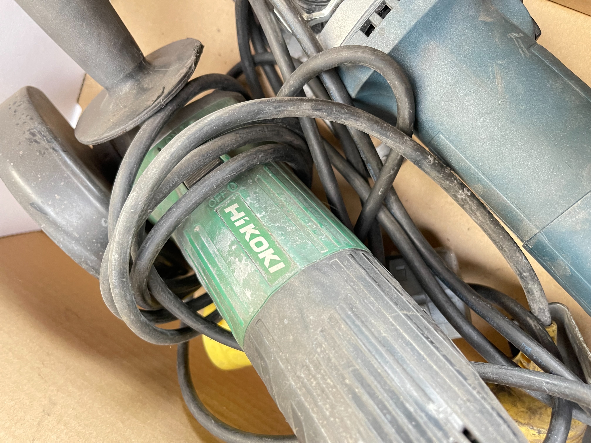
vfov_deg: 53.1
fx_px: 444
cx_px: 296
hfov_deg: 67.3
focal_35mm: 26
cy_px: 222
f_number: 1.6
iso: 640
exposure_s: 1/40
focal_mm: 5.1
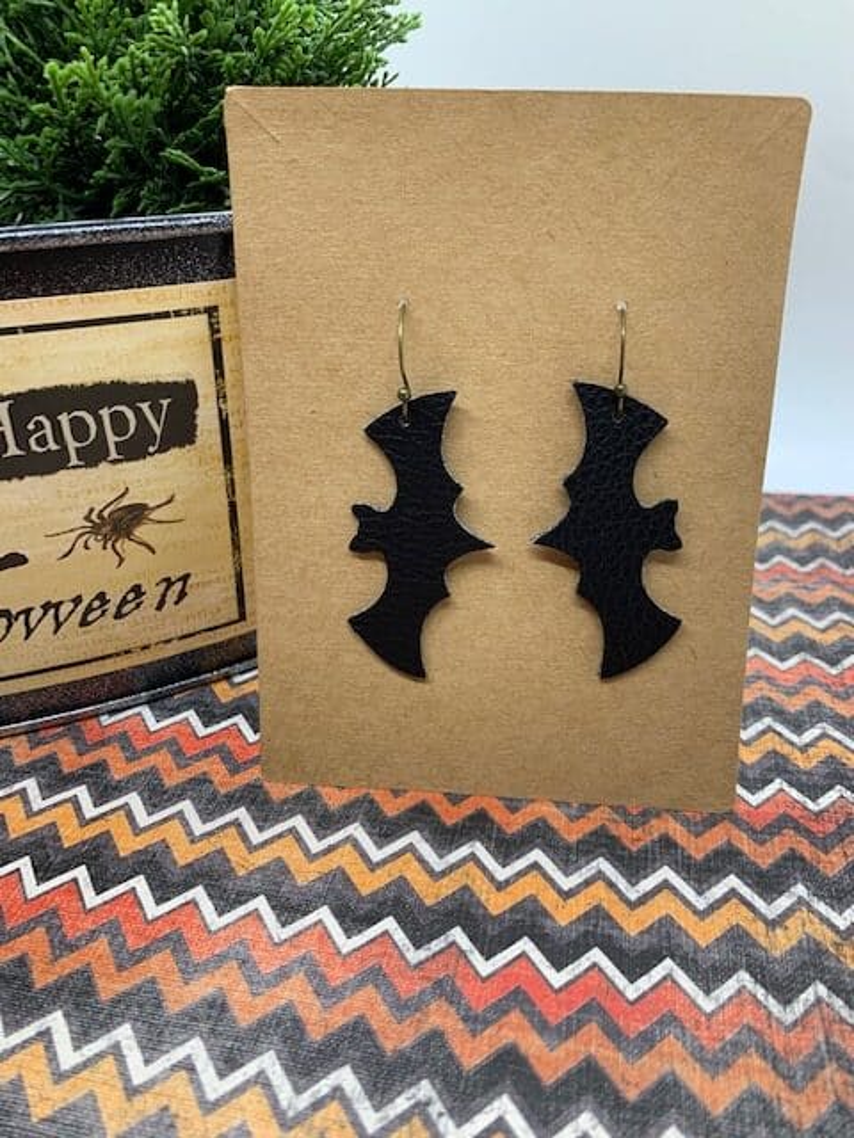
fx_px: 855
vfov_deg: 67.3
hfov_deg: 53.1
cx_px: 427
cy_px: 569
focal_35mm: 26
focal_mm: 4.25
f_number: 1.8
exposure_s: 1/120
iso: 64
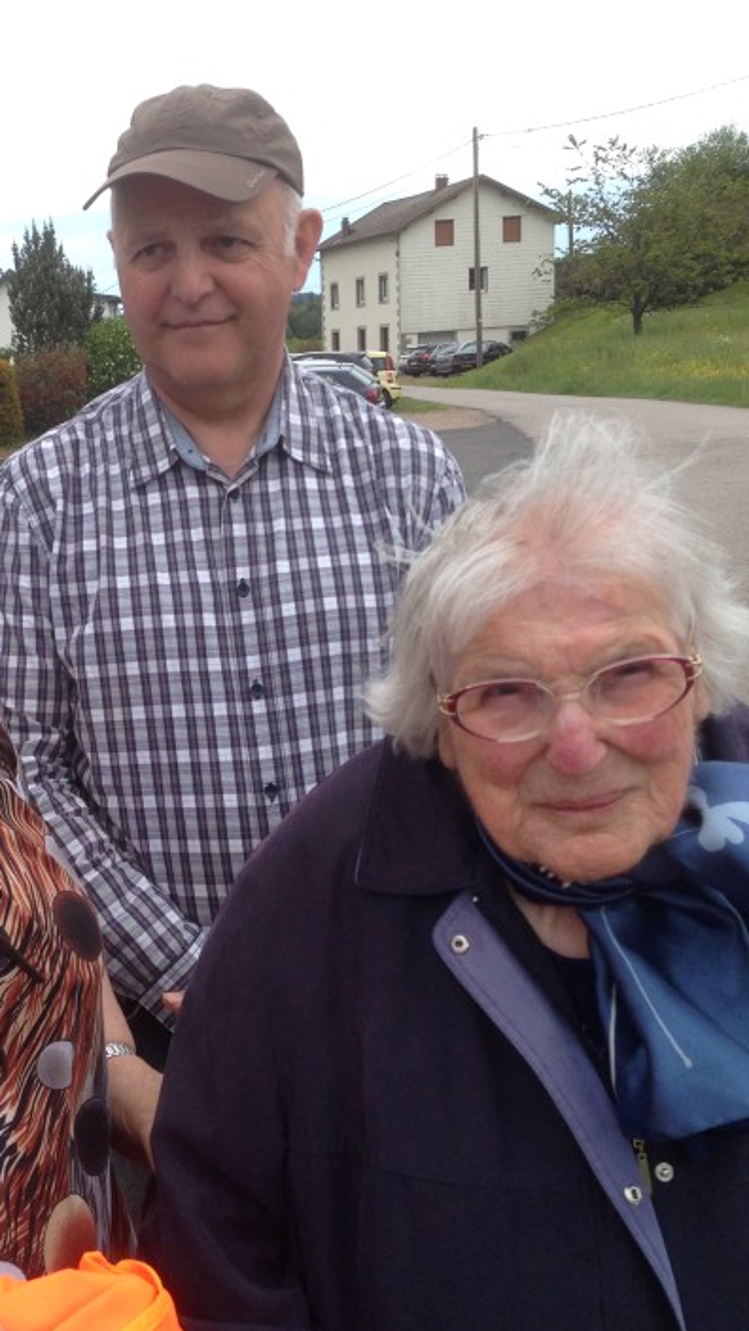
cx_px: 83
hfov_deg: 23.8
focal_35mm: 49
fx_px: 1730
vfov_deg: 42.1
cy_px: 679
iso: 50
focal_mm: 4.12
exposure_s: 1/531
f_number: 2.4
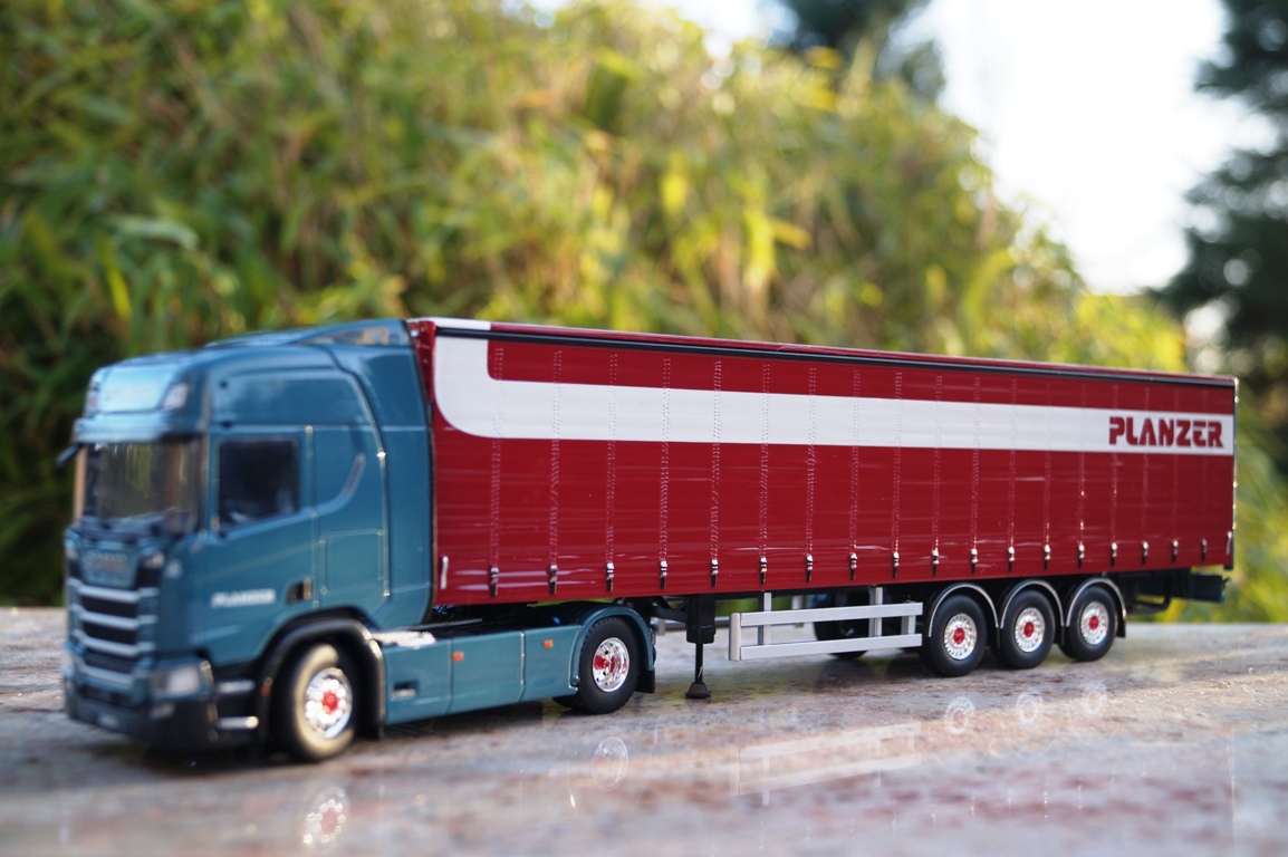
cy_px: 428
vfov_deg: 34.2
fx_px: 1394
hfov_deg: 49.6
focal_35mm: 39
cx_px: 644
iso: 250
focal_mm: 26
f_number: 4.5
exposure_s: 1/160
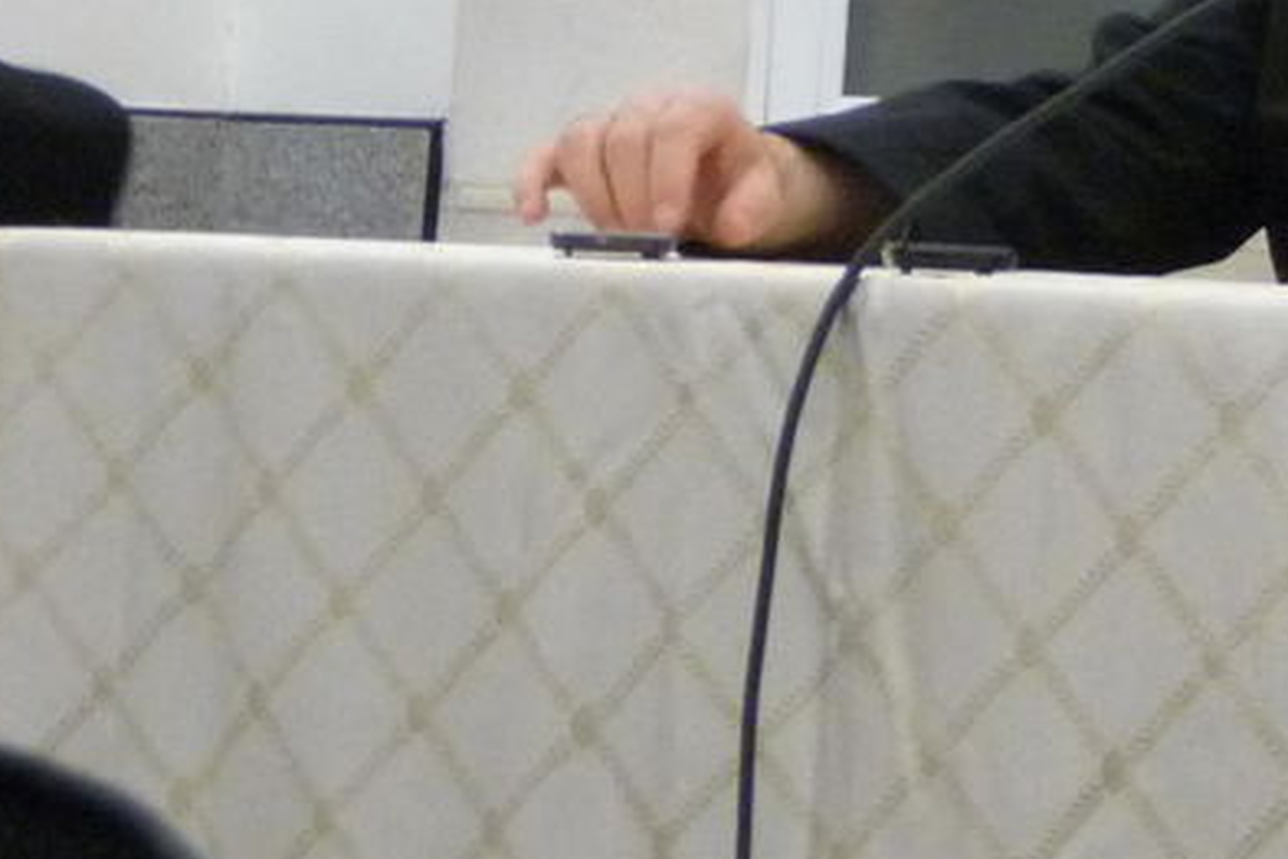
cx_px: 2271
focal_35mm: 215
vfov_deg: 6.3
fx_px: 7692
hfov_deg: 9.2
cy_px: -334
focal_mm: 9.8
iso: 400
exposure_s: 1/30
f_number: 4.4
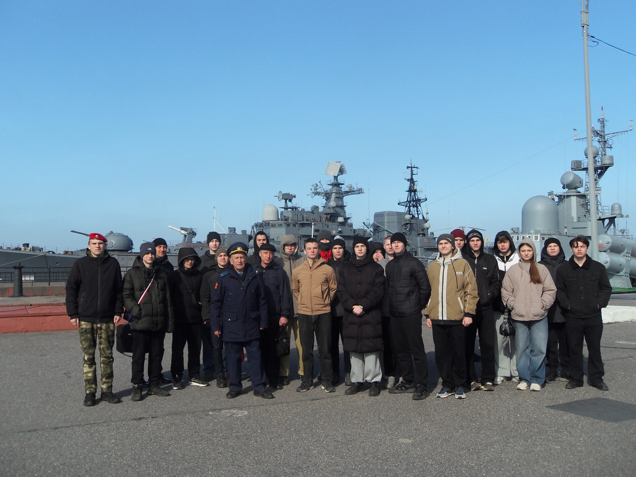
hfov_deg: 52.6
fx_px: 643
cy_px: 238
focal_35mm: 35
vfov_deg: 40.7
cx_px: 318
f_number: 8.2
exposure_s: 1/125
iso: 80
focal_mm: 6.3
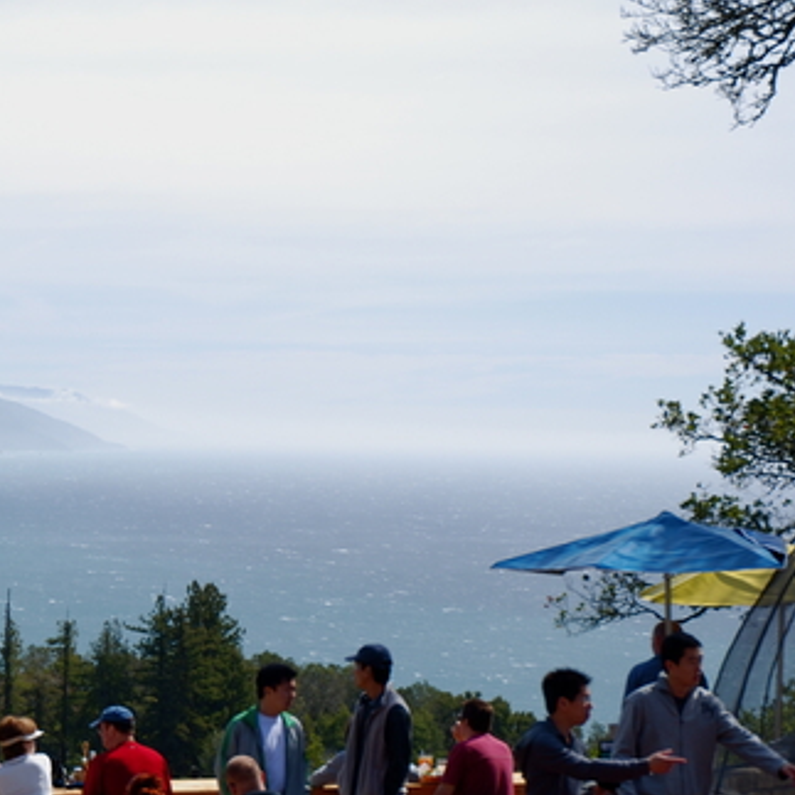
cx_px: -177
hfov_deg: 14.1
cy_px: 582
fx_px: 3118
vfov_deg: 14.5
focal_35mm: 120
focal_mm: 38
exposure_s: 1/125
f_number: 5.6
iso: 110
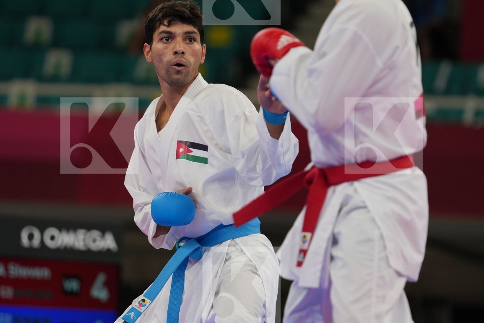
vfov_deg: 4.4
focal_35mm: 312
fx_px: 4194
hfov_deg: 6.6
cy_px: 136
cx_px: 242
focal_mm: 200
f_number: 2.8
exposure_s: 1/1000
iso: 500
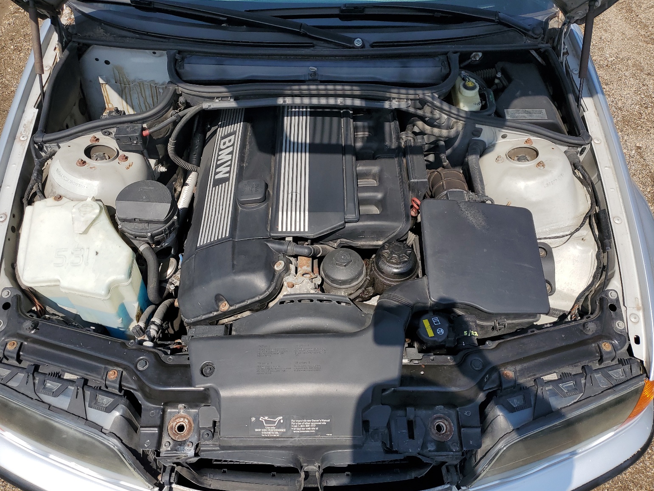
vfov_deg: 51.4
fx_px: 510
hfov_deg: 65.3
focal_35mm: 27
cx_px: 319
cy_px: 247
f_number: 1.5
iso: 50
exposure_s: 1/3333
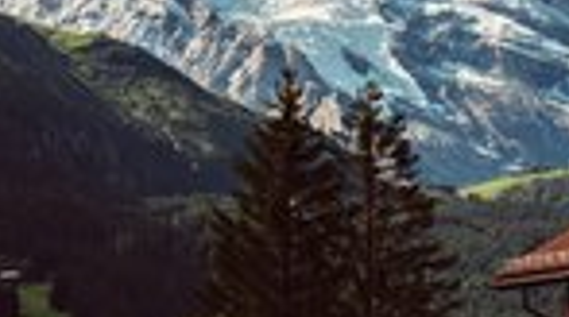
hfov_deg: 13.7
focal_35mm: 157
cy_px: 240
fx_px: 2364
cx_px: 306
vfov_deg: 7.7
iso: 80
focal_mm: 55
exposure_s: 1/500
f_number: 4
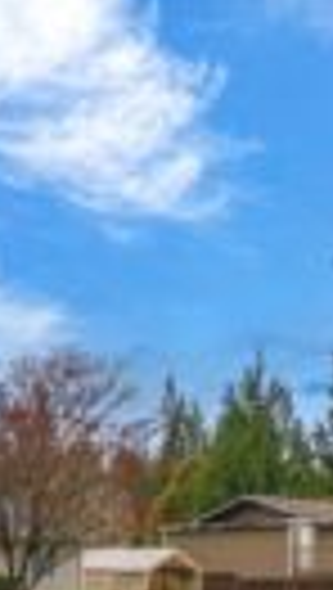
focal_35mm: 48
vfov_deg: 38.1
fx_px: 751
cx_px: 230
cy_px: 592
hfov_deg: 24.8
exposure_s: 1/125
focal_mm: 15
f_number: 7.1
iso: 80
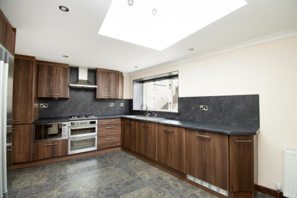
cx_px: 148
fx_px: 124
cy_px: 99
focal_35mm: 15
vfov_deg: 77.3
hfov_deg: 100.4
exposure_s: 1/1.67
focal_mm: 10
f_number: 9
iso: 320
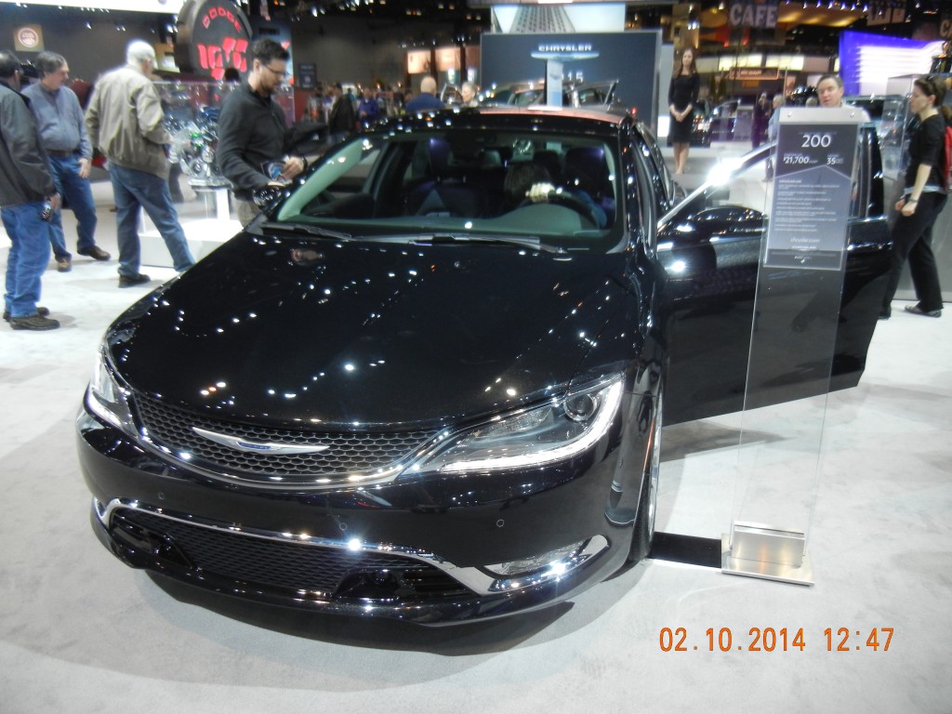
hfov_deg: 60.0
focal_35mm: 30
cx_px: 476
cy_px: 357
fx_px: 825
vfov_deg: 46.8
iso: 324
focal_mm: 5.4
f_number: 3.5
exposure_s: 1/54.1
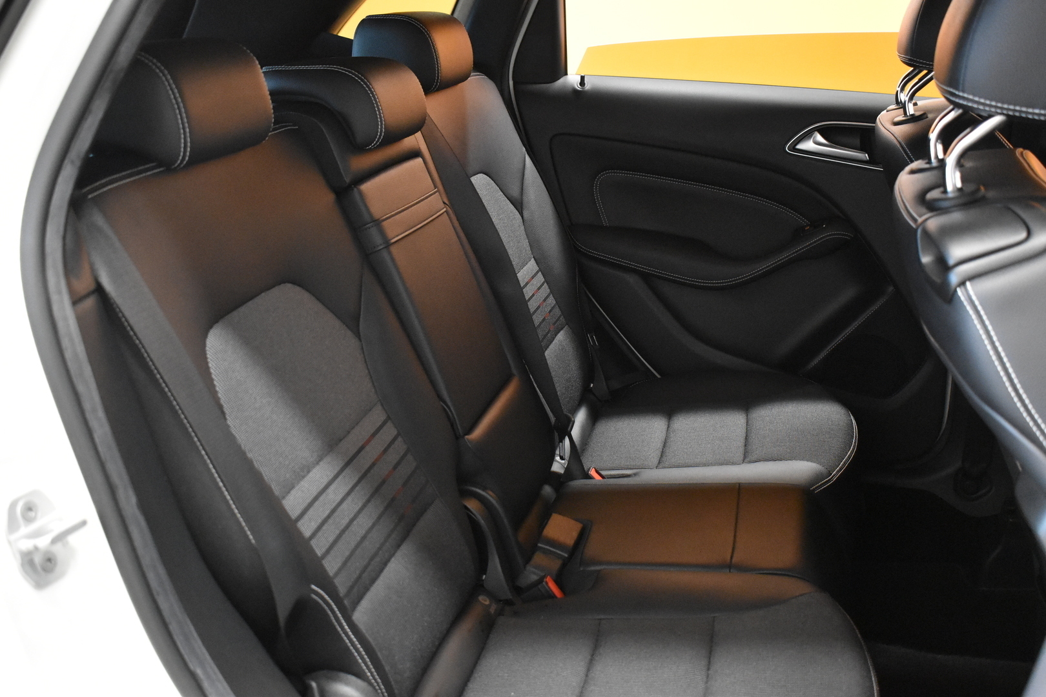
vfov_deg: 34.2
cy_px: 348
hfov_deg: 49.6
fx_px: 1133
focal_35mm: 39
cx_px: 523
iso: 5000
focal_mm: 26
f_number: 4
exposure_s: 1/40
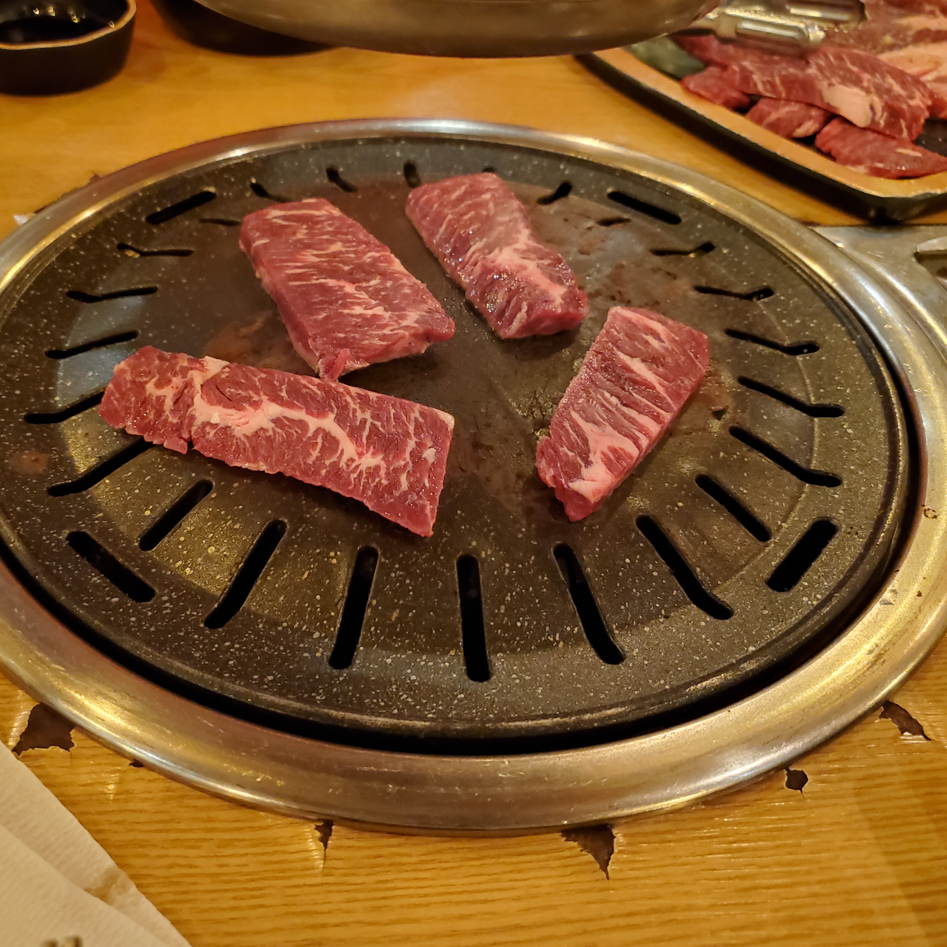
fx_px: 959
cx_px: 402
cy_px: 471
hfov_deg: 52.3
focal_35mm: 31
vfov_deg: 52.5
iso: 640
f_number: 1.5
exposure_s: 1/30
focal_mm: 4.3
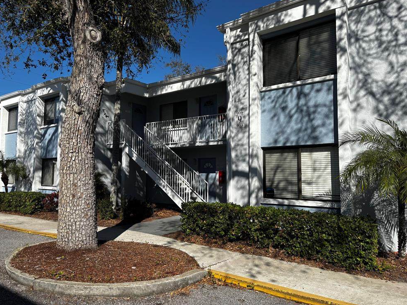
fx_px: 318
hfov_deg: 65.3
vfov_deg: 51.4
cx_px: 202
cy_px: 148
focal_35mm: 27
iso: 50
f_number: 1.6
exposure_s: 1/4630
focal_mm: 5.96
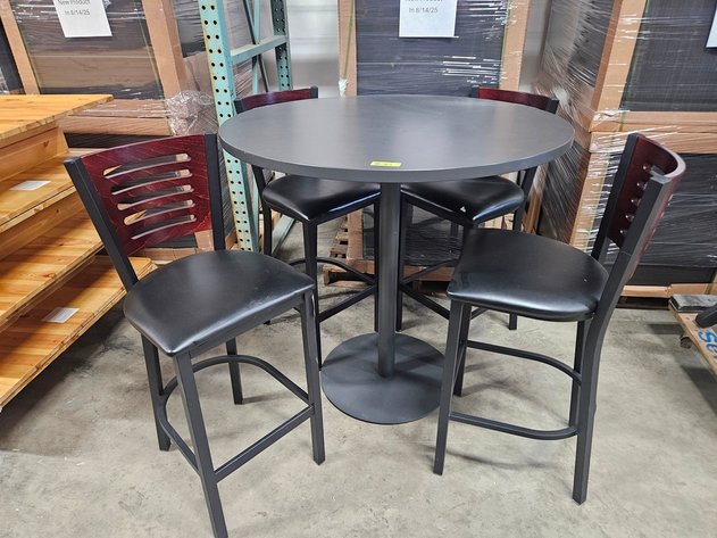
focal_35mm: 23
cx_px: 358
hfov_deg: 73.9
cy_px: 269
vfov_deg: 58.9
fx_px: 476
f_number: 1.8
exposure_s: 1/24
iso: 640
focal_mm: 5.4
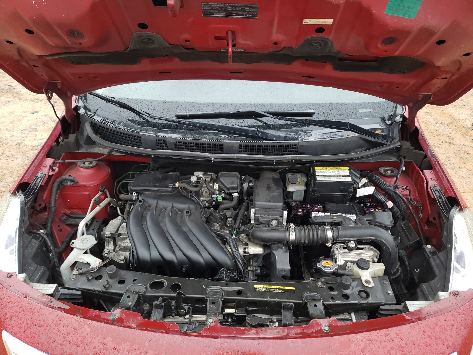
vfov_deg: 53.1
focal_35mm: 26
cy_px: 178
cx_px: 236
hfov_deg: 67.3
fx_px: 355
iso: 60
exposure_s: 1/60.2
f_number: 1.5
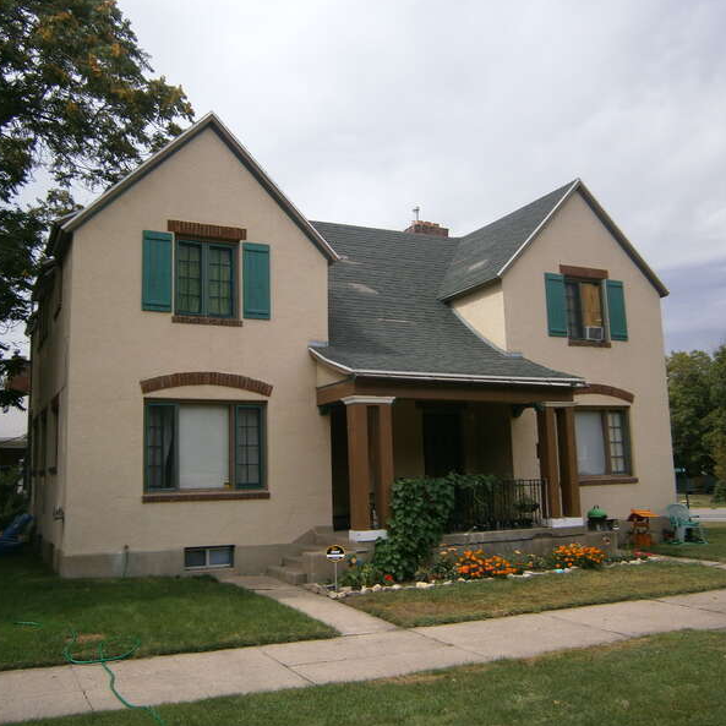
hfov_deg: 52.5
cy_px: 362
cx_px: 337
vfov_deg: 52.5
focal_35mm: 31
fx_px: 736
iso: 80
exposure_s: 1/160
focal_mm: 4.7
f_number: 8
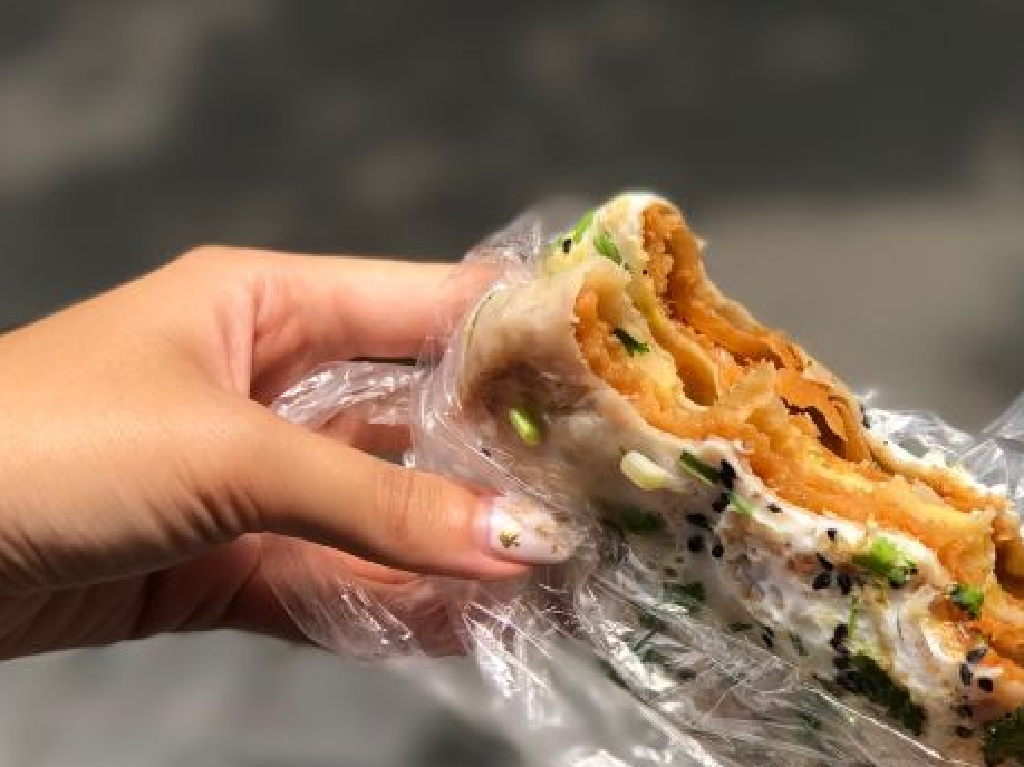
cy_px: 474
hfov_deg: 22.4
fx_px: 2573
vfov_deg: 16.9
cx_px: 725
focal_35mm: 87
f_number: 2.8
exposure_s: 1/584
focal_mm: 6.6
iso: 20
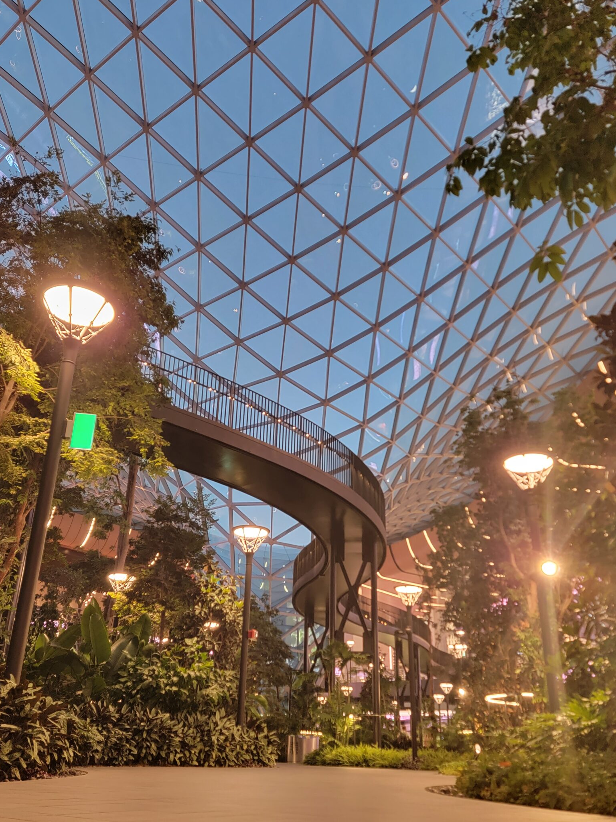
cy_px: 465
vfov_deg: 59.7
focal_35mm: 30
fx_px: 712
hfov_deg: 46.8
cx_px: 298
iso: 320
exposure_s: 1/100
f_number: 1.8
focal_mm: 6.7
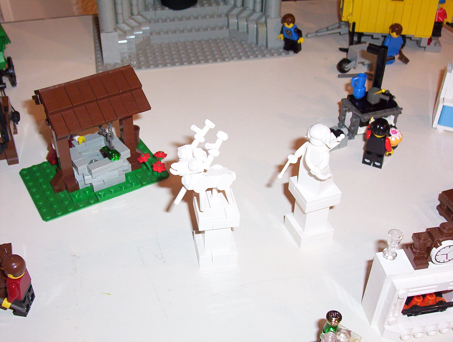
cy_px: 171
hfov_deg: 35.5
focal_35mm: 54
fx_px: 708
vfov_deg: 27.1
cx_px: 226
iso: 140
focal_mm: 7.1
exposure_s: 1/69.5
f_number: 2.97
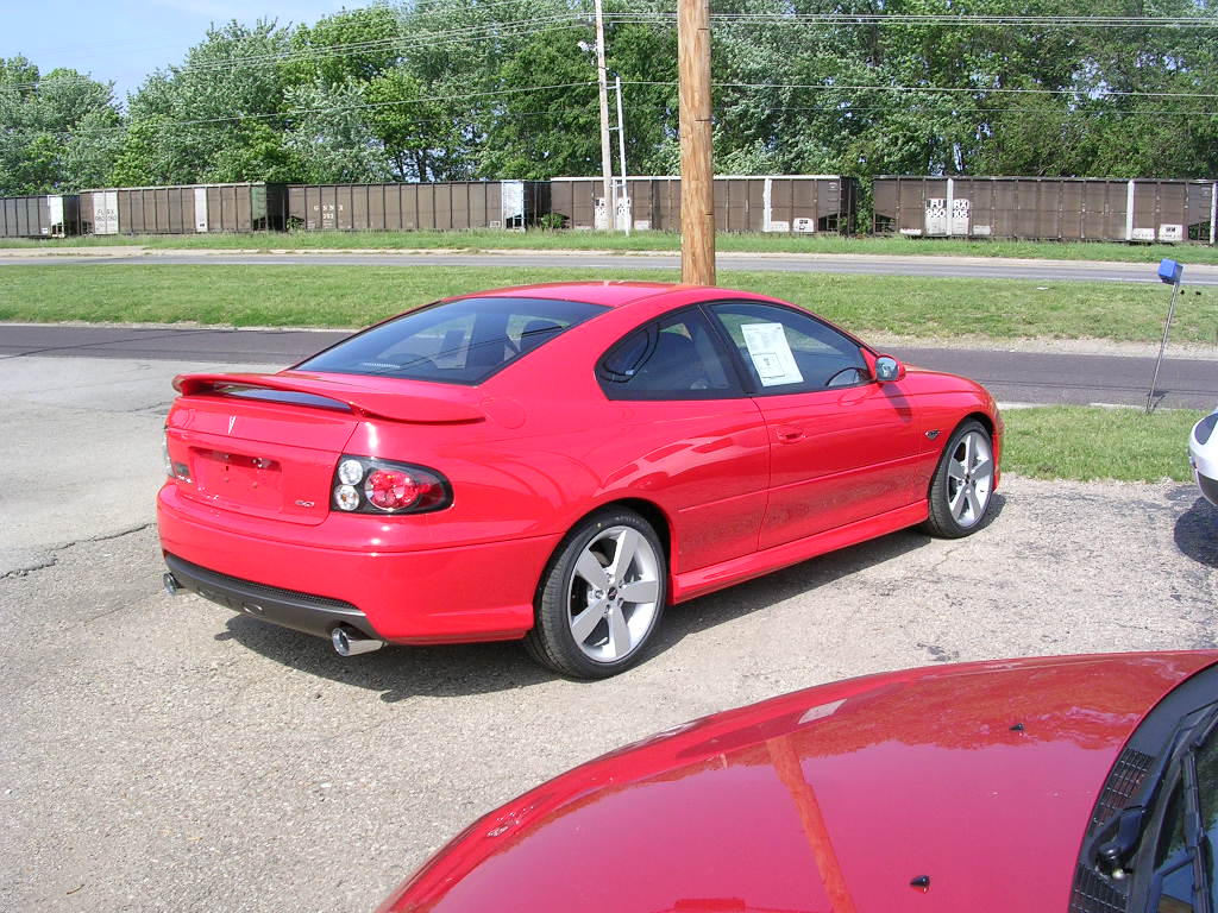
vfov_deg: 37.7
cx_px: 609
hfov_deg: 49.0
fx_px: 1337
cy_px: 456
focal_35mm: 38
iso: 50
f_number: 5.6
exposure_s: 1/222
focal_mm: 5.8
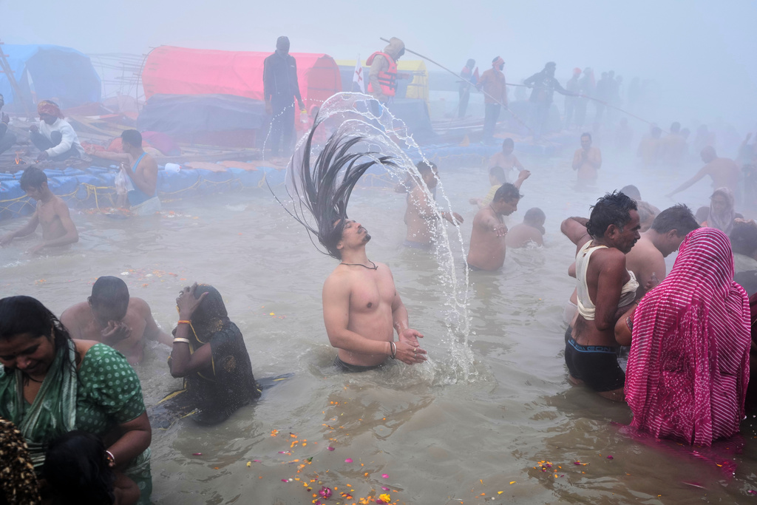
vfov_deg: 37.9
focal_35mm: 35
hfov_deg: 54.4
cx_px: 378
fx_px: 736
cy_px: 252
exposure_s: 1/1250
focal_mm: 35
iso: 500
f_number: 4
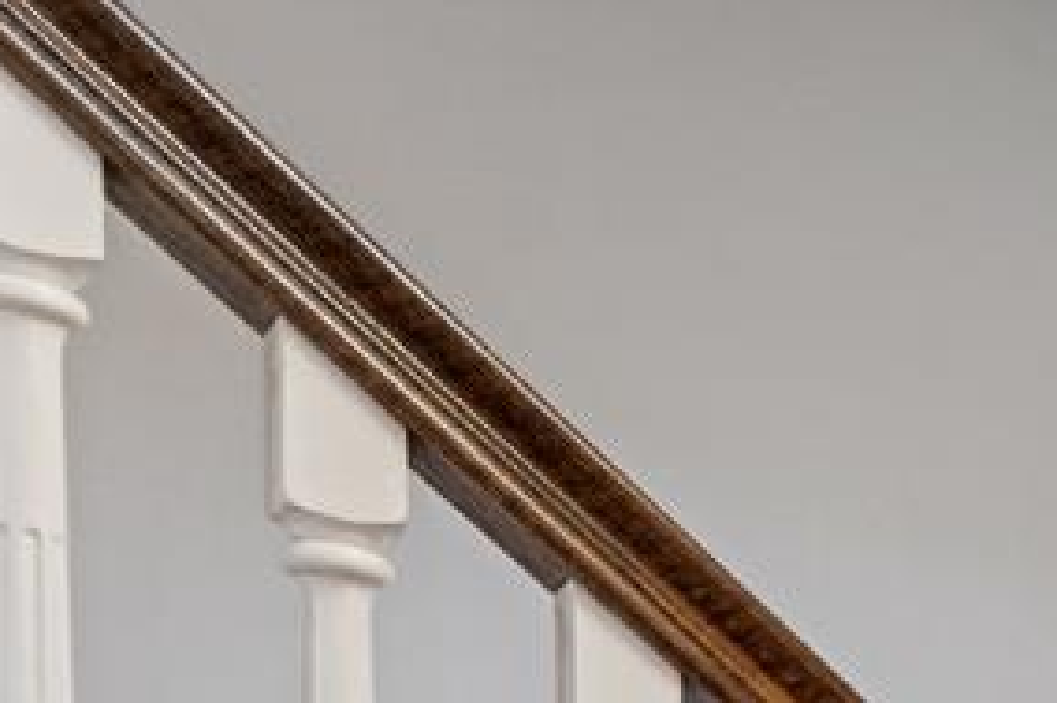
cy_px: 1198
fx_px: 2171
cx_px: 2520
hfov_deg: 15.3
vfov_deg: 16.1
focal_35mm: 74
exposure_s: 1/2
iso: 400
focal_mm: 14
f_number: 9
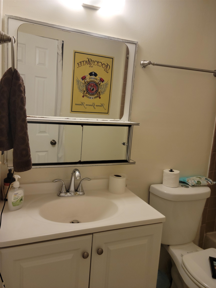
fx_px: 233
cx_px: 108
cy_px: 144
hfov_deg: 49.7
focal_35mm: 28
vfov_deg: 63.5
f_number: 2
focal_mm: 5.9
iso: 125
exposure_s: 1/60
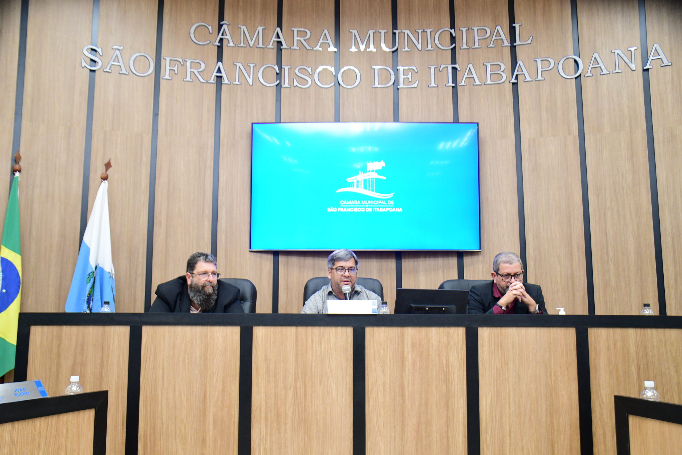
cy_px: 228
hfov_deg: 57.2
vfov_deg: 40.0
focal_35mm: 33
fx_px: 625
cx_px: 341
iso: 1250
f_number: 3.5
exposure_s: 1/80
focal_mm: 22
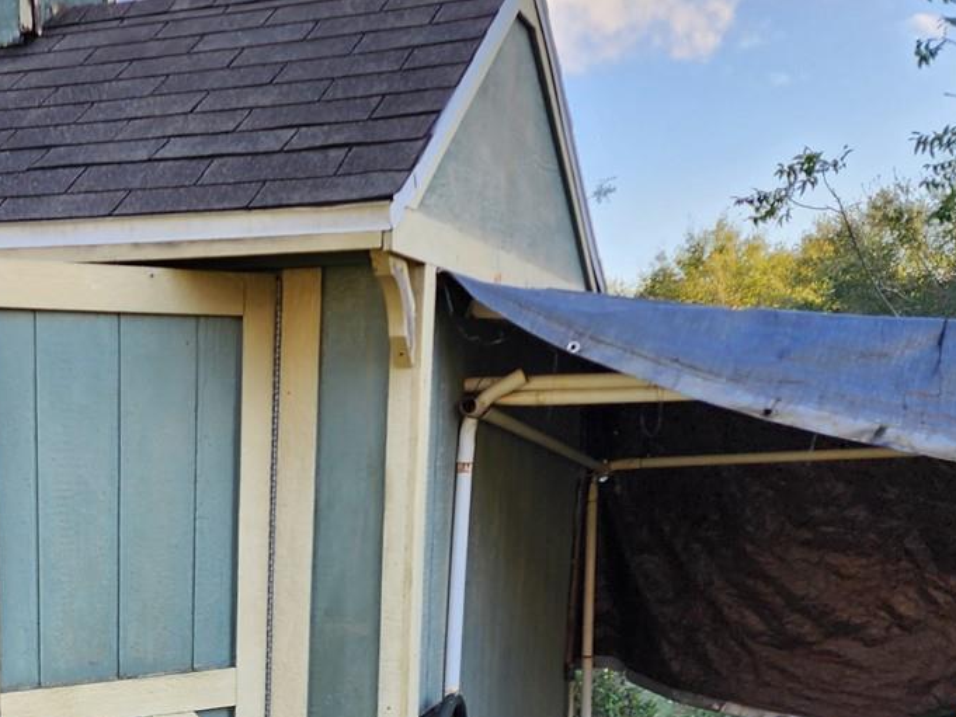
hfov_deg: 33.4
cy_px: 727
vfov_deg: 25.6
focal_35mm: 54
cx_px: 74
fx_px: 1492
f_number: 1.8
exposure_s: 1/180
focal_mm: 6.4
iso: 20
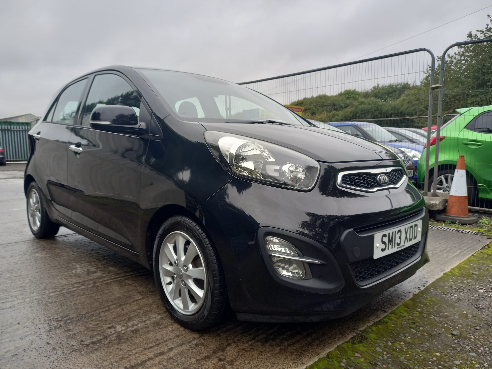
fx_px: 355
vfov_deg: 54.9
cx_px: 246
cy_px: 184
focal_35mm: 25
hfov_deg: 69.4
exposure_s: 1/60
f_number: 2
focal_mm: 4.6
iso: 64
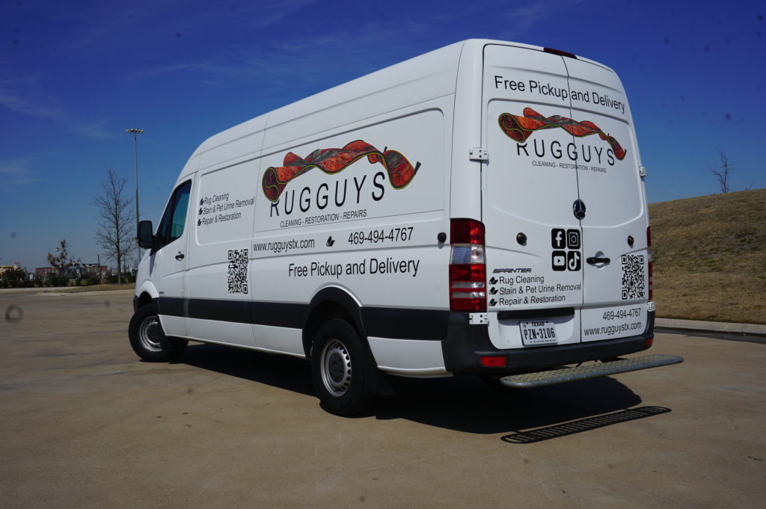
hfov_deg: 55.8
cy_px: 254
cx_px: 383
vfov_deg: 38.8
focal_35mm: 34
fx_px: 723
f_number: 10
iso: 100
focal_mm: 34
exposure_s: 1/500
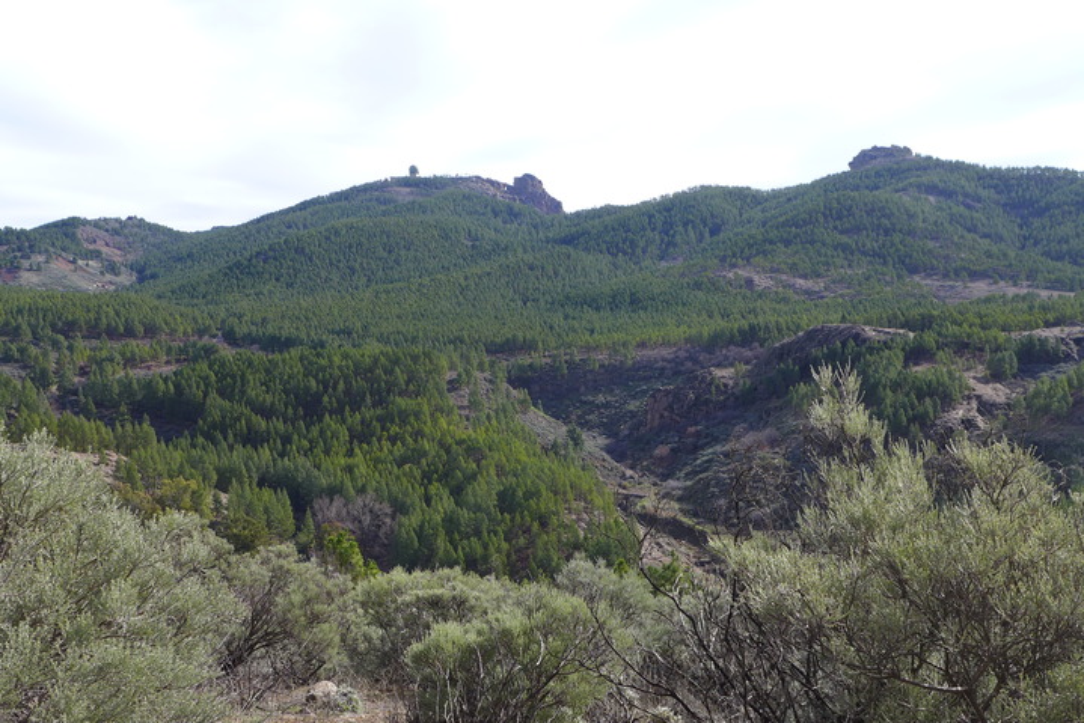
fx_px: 1205
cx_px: 542
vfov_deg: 33.4
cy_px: 362
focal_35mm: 40
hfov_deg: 48.4
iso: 80
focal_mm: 7.9
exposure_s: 1/1000
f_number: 2.8
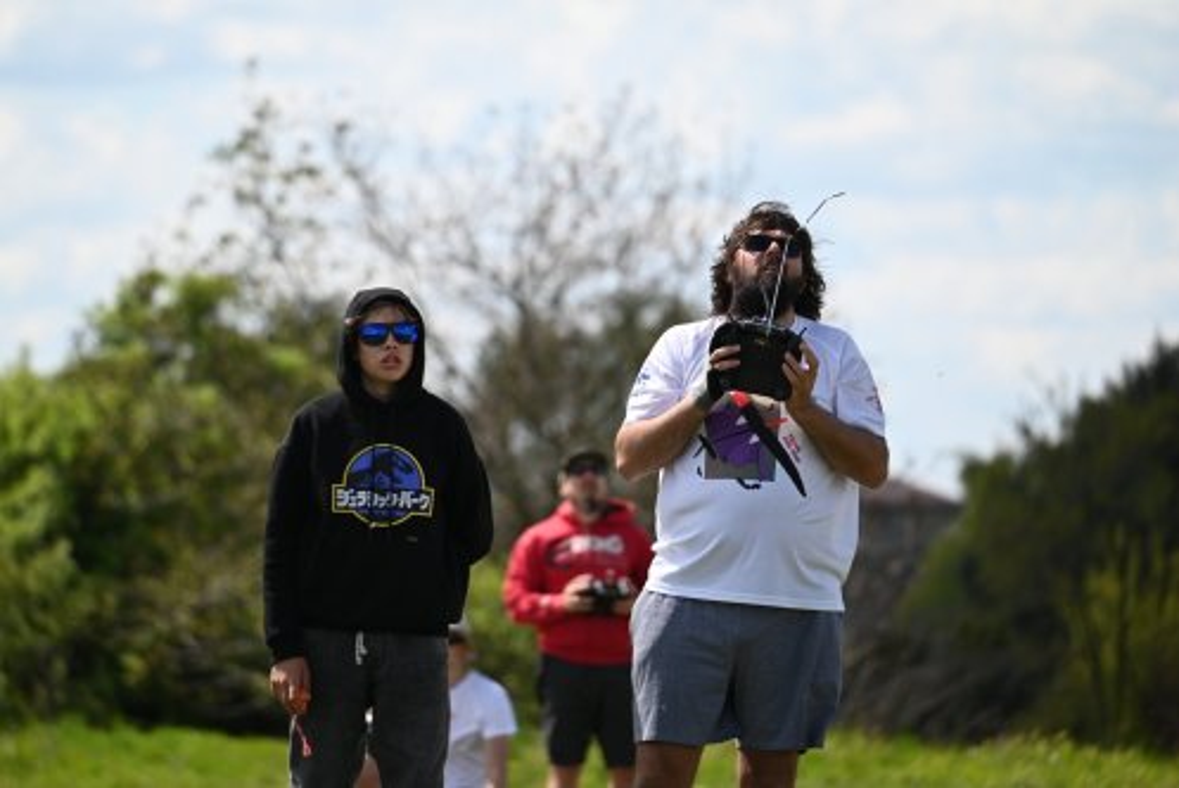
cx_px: 590
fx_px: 11141
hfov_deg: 6.1
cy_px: 394
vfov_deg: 4.0
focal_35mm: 340
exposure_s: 1/1250
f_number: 6.3
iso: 320
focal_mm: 340
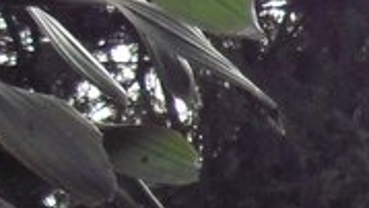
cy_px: 358
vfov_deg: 5.1
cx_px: 1029
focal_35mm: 237
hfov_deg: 8.0
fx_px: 2321
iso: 200
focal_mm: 6.2
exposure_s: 1/100
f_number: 2.8
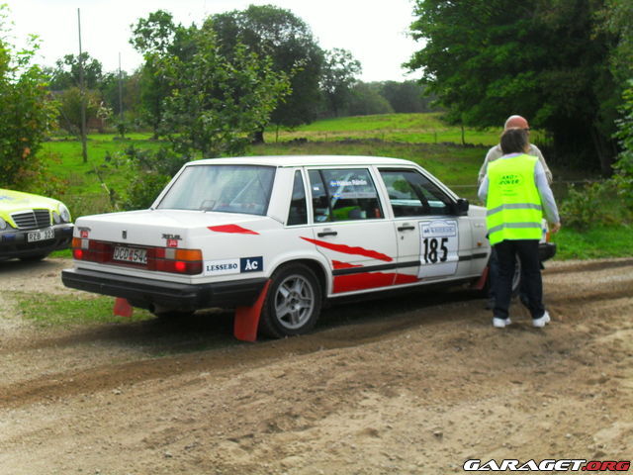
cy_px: 238
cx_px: 316
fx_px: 1042
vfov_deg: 25.7
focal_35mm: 57
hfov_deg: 33.8
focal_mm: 10.1
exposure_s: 1/500
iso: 100
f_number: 4.3
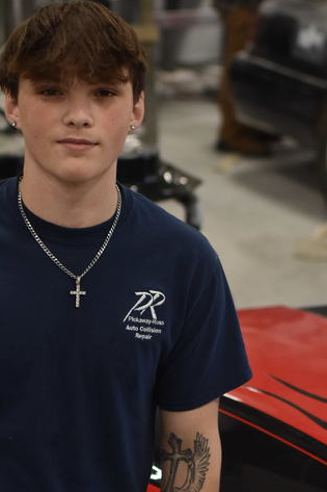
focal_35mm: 111
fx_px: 1514
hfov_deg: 12.3
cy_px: 271
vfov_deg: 18.4
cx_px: 156
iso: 800
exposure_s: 1/1000
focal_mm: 35
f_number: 1.8
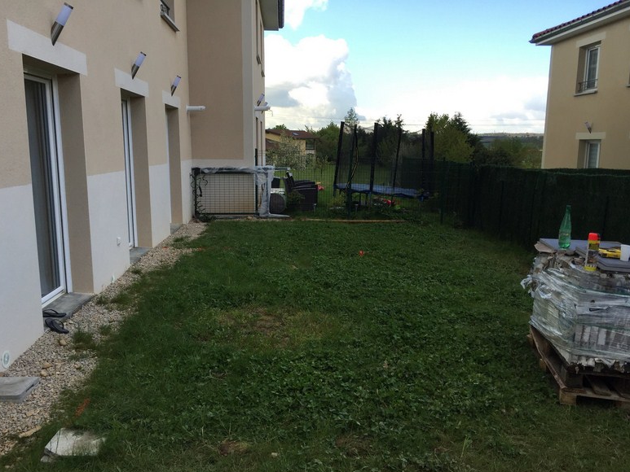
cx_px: 306
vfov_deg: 46.8
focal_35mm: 30
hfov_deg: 59.9
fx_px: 546
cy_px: 243
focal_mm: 4.15
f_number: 2.2
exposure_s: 1/573
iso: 32
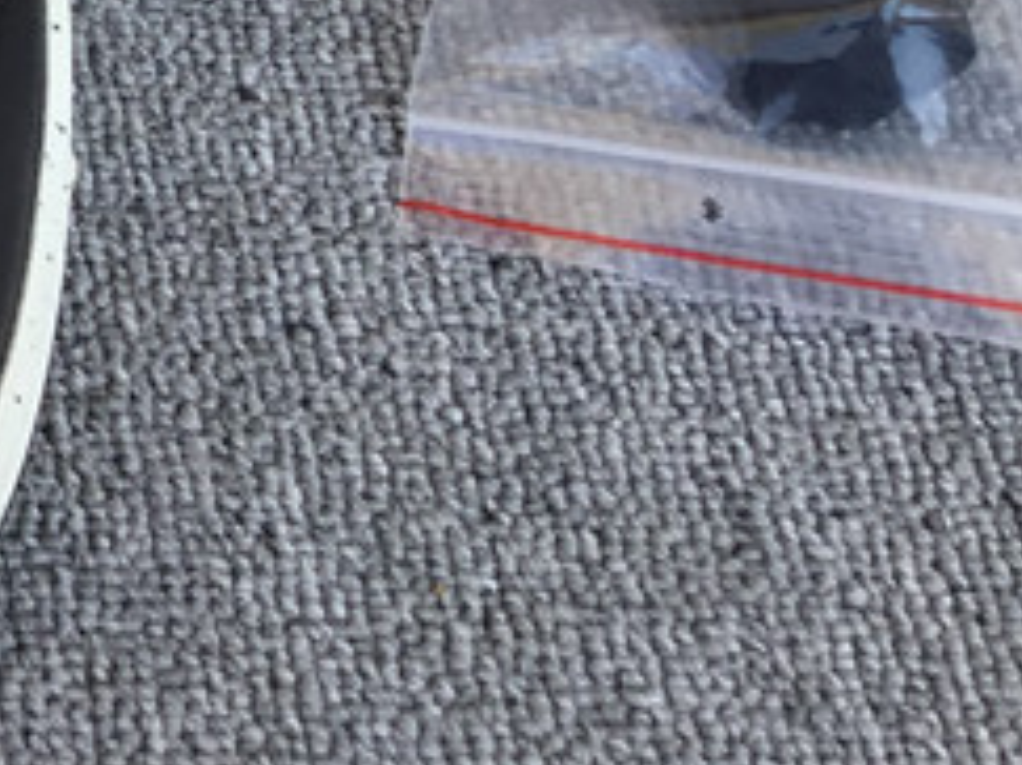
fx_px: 3394
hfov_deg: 15.0
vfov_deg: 12.0
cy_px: -528
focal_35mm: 115
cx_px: -774
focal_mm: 3.3
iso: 25
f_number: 2.4
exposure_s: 1/190
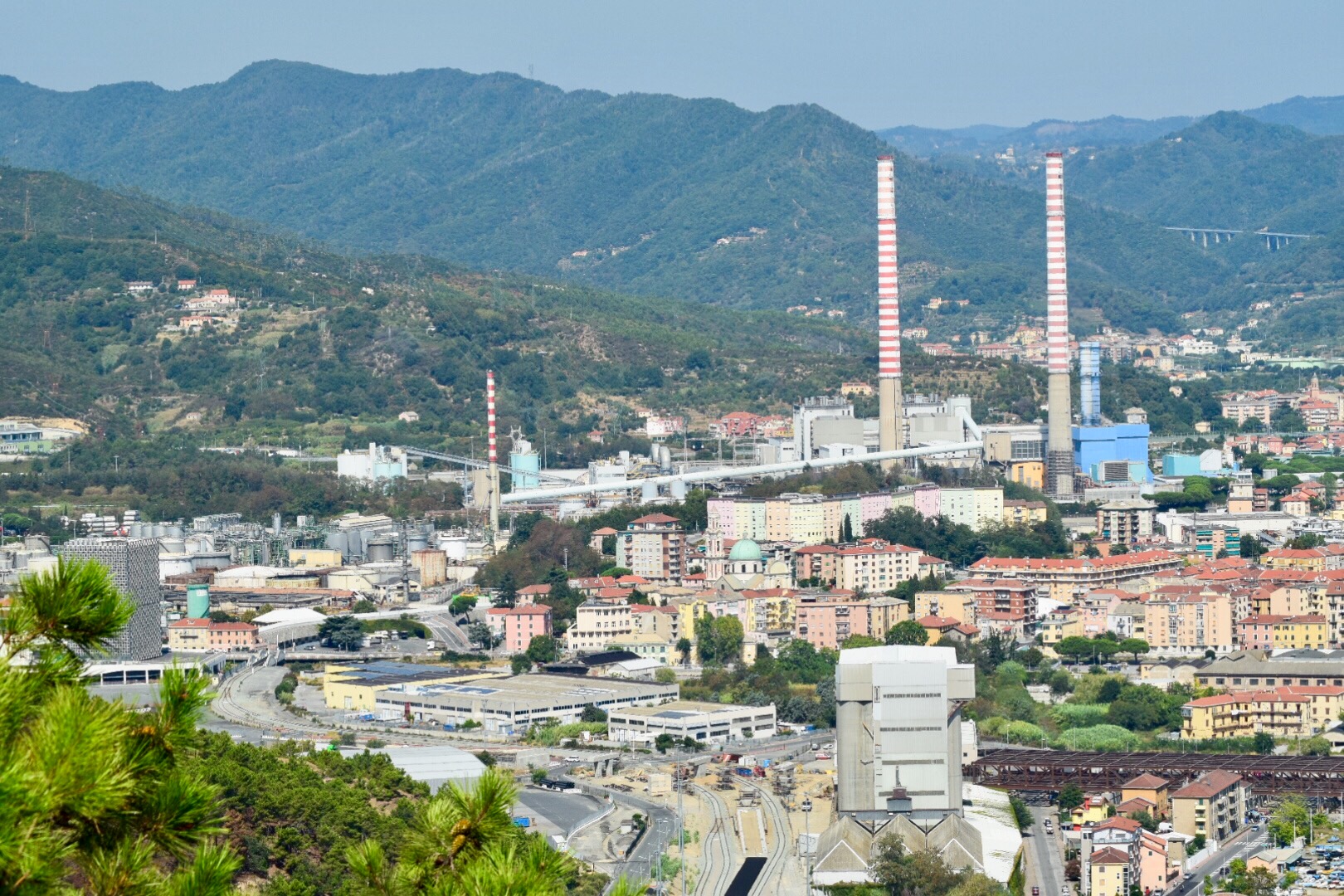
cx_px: 672
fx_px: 3920
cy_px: 448
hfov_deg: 19.5
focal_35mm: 105
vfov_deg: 13.0
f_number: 11
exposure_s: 1/500
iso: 280
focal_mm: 70
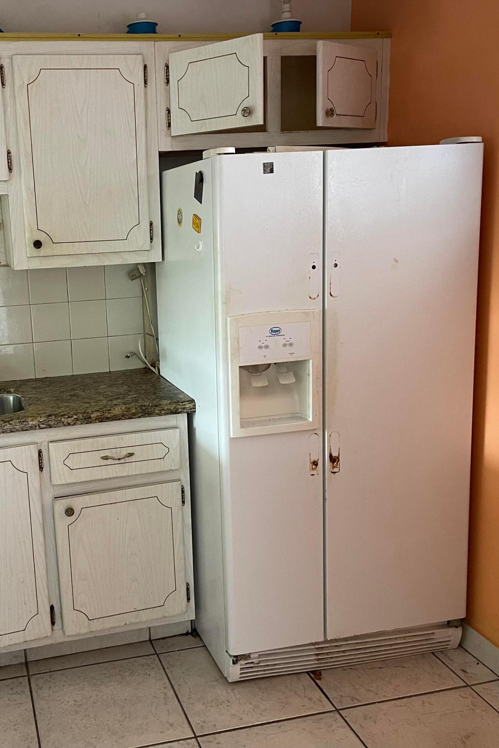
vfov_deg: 54.4
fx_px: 728
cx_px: 118
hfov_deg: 36.8
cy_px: 371
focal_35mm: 35
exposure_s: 1/60
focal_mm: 5.1
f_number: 1.6
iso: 320
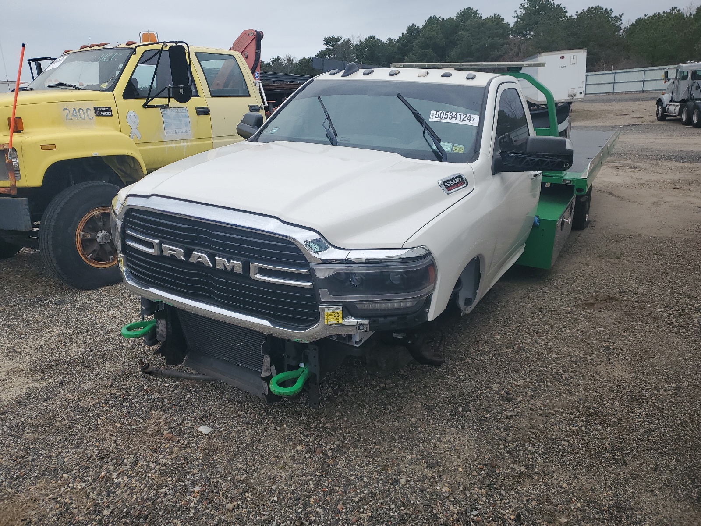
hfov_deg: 67.3
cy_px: 263
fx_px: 527
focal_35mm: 26
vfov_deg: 53.1
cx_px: 350
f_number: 1.5
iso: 50
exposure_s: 1/556
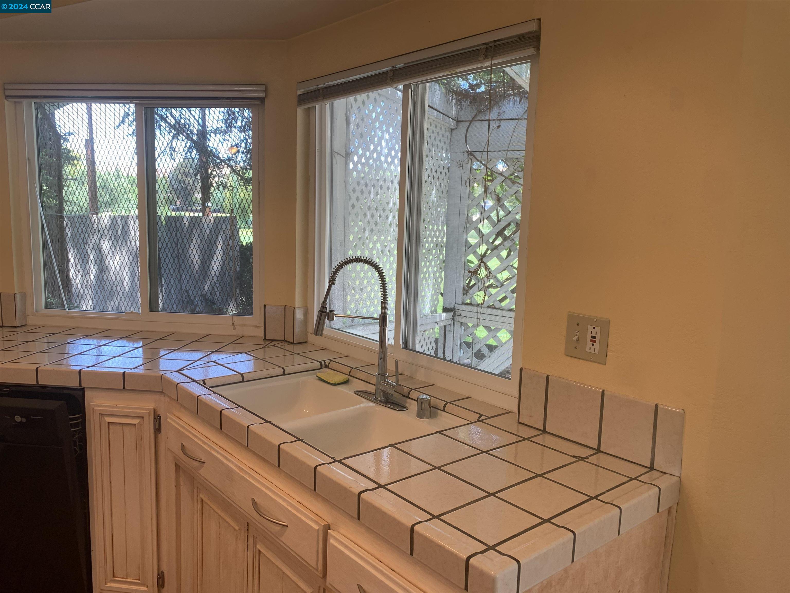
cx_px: 395
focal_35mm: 26
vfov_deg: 53.1
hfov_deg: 67.3
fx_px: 593
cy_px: 296
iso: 50
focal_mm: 4.25
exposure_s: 1/120
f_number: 1.8
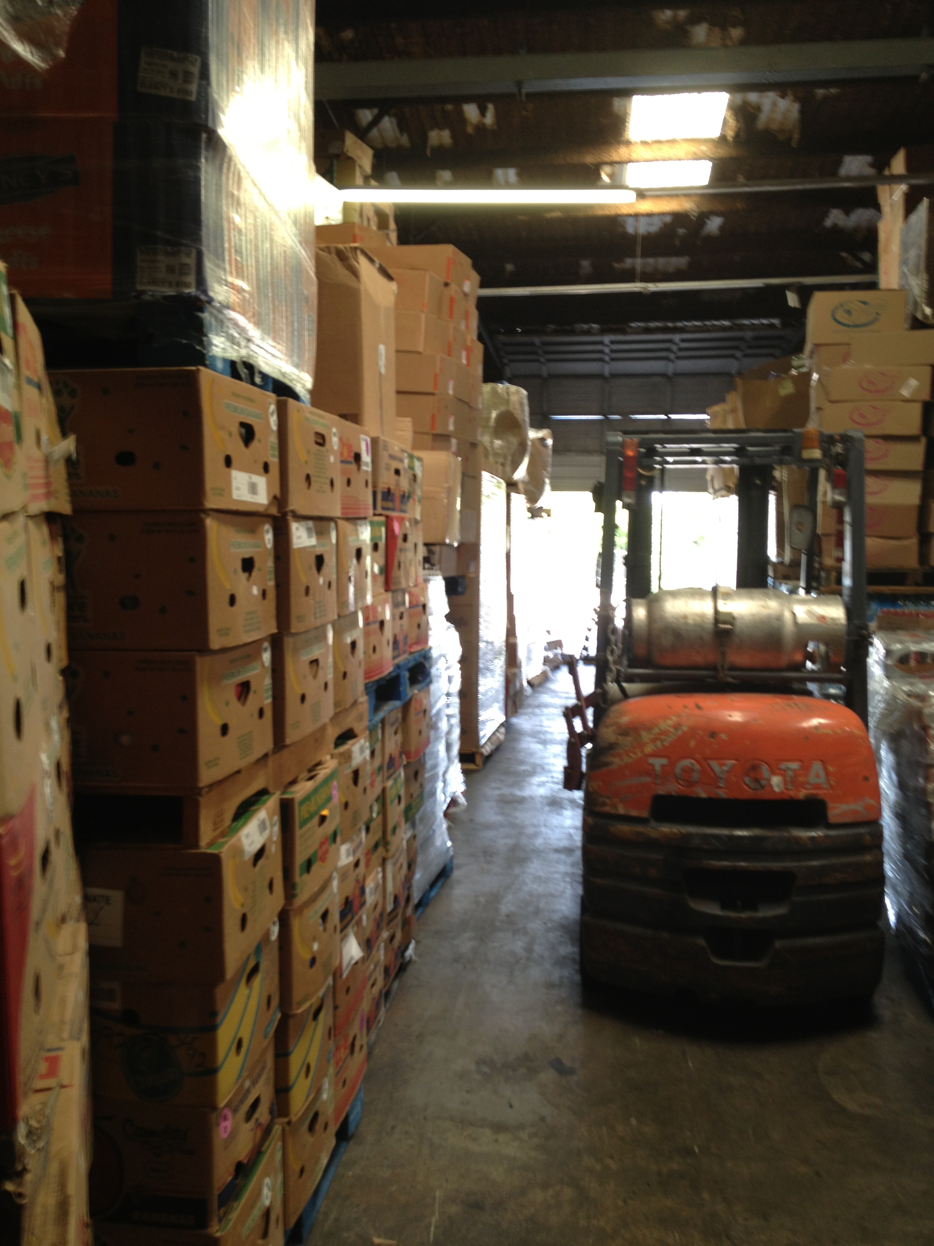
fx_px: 1259
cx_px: 467
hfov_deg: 40.7
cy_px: 623
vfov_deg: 52.6
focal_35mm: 35
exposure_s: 1/20
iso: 50
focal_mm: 4.28
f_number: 2.4
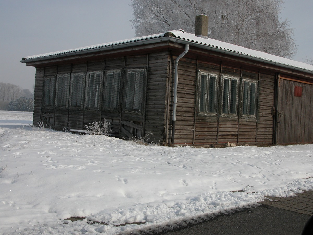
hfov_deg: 44.8
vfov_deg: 34.3
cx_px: 156
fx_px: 380
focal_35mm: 42
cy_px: 118
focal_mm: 10.7
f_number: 7.3
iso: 100
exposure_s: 1/561
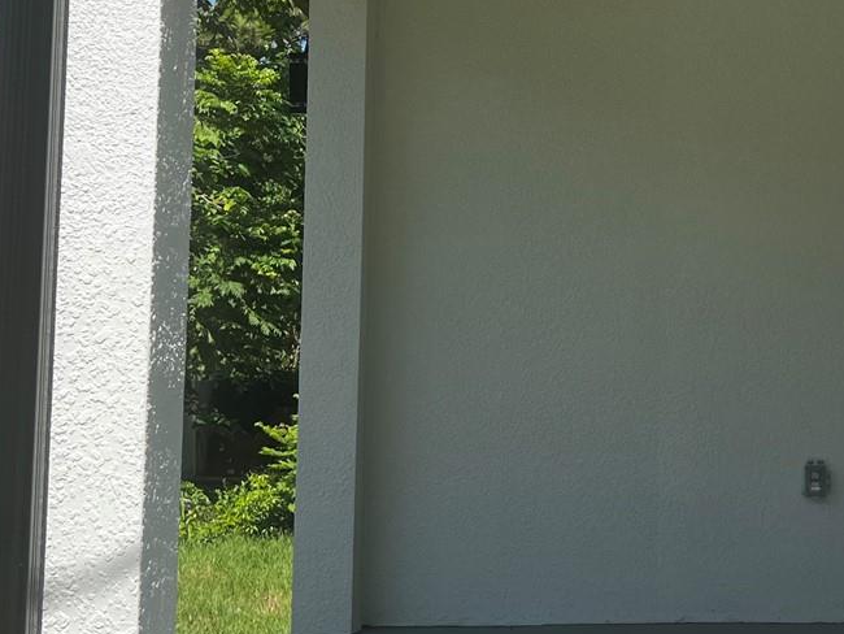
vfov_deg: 22.9
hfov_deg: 29.4
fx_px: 1561
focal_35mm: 64
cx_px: 697
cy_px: 256
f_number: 1.5
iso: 50
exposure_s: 1/4630
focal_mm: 5.7
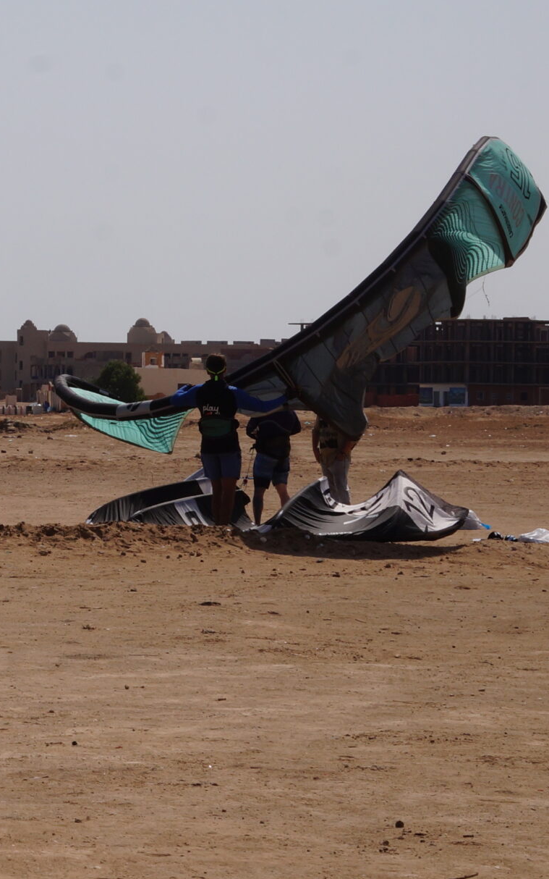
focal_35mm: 177
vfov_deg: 11.8
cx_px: -283
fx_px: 4238
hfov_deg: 7.3
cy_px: 417
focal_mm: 55
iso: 200
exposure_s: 1/500
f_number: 16
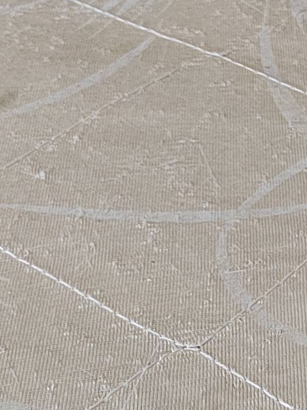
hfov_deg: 11.2
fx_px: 1325
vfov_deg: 17.5
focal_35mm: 112
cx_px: 724
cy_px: 144
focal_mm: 5.52
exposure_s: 1/100
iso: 1669
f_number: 1.9
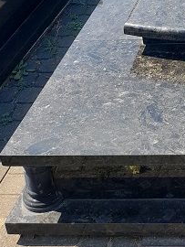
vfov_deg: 23.6
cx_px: 252
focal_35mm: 74
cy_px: -62
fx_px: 526
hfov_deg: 18.3
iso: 20
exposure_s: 1/236
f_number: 2
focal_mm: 4.6
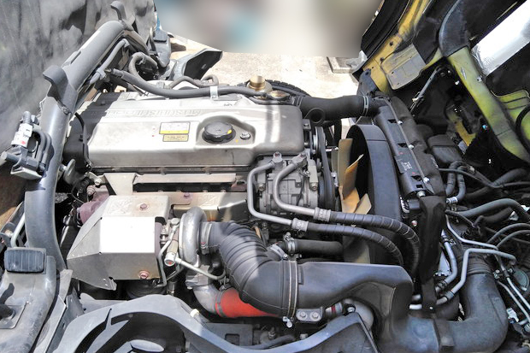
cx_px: 262
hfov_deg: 63.7
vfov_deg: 44.8
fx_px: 427
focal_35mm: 29
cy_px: 201
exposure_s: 1/301
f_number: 2.2
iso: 60
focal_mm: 3.46
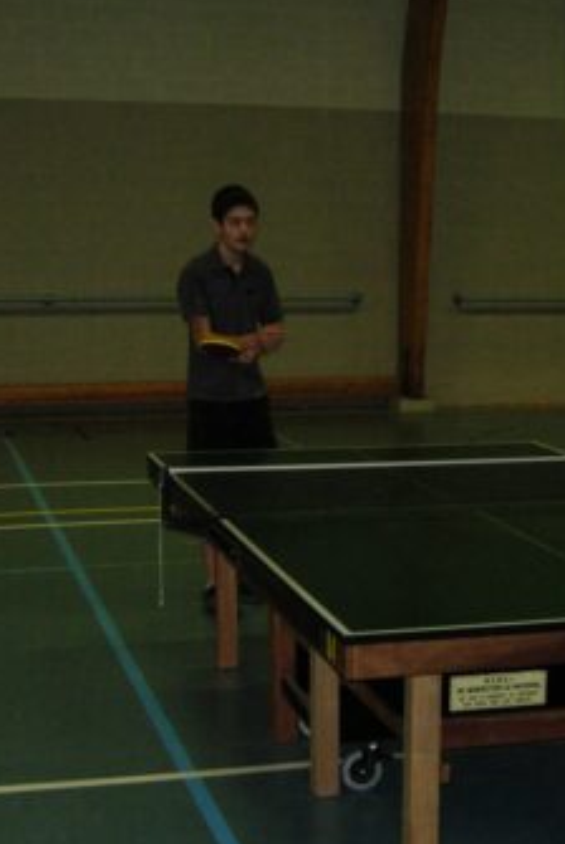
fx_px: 1574
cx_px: 459
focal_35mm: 67
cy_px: 466
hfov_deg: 20.1
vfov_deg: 30.0
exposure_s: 1/181
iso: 200
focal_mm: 7.5
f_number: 2.7
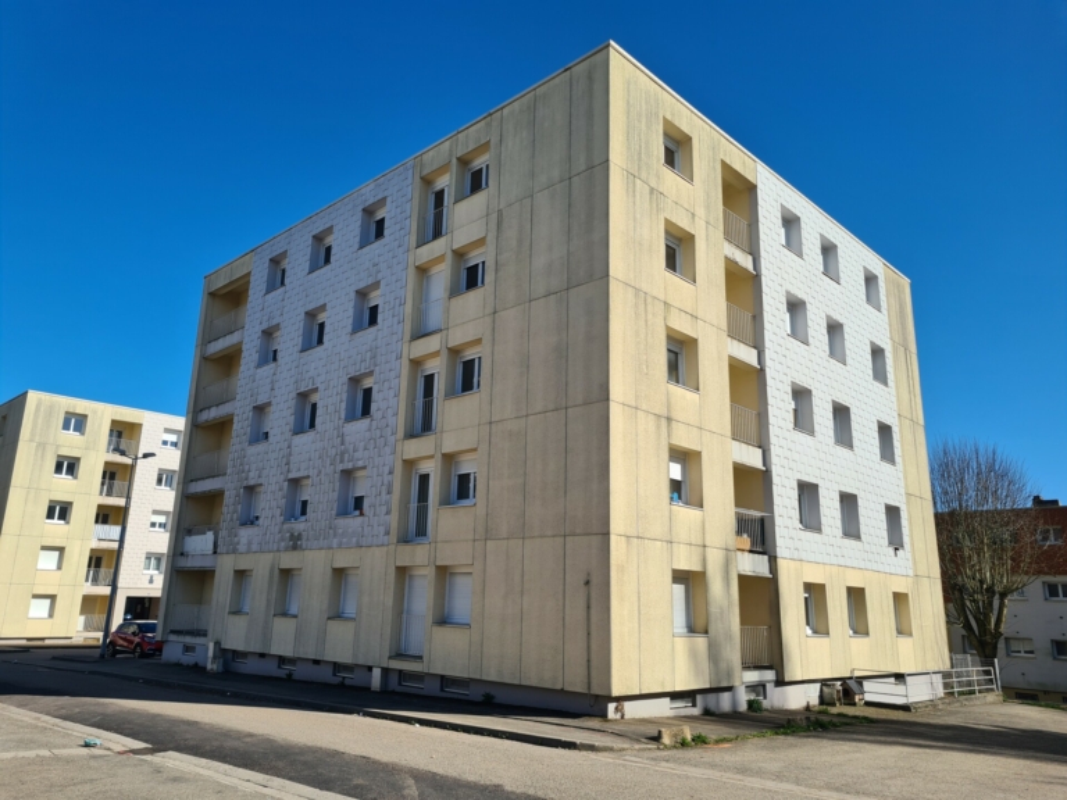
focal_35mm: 26
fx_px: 801
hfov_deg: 67.3
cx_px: 534
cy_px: 400
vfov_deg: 53.1
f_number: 1.8
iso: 50
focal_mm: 5.4
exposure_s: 1/3184
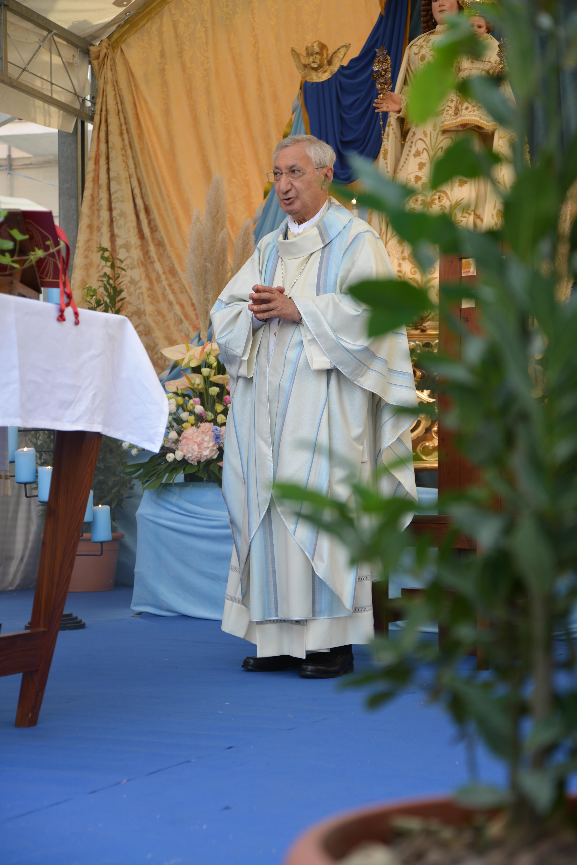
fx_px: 1633
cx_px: 288
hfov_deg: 20.0
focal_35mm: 68
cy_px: 432
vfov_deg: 29.6
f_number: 4.5
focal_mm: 68
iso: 100
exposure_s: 1/60
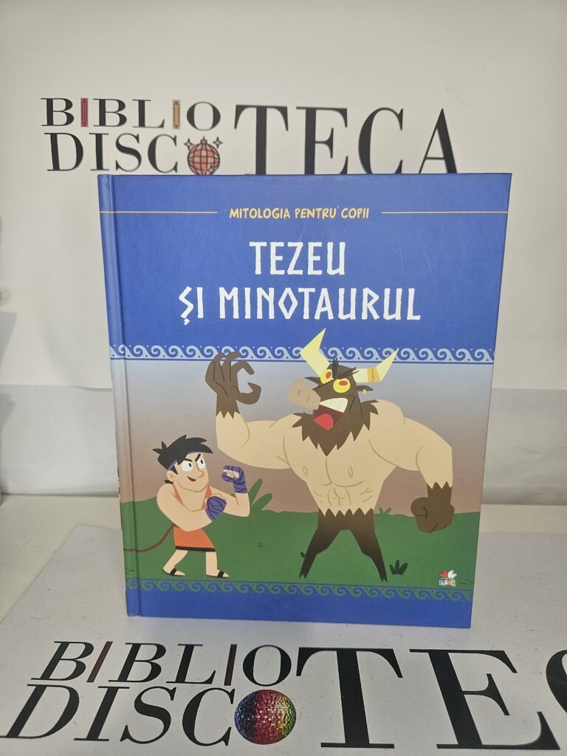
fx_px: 502
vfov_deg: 73.9
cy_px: 378
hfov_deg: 58.9
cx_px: 284
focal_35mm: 23
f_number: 1.8
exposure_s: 1/100
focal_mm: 5.4
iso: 320
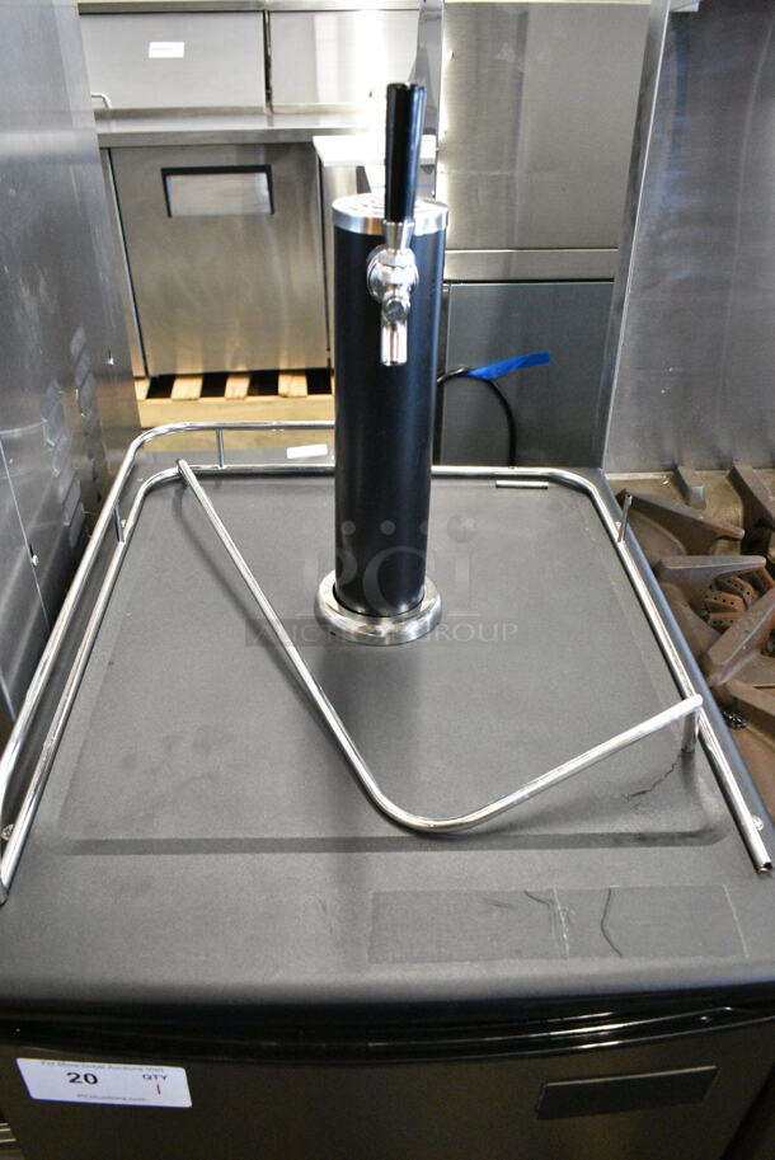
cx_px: 388
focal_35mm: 27
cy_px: 580
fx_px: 870
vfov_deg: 67.3
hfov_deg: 48.0
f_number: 5
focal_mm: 18
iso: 6400
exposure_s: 1/100
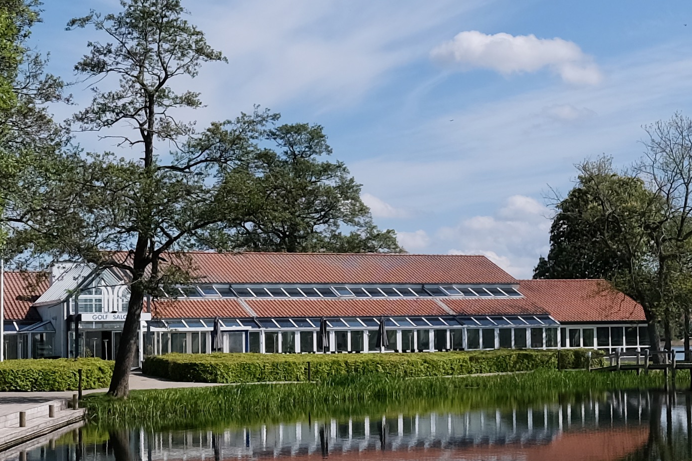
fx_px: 1557
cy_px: 263
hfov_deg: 24.7
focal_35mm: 81
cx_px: 554
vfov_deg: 16.8
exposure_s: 1/900
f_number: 5.6
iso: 160
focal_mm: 12.3
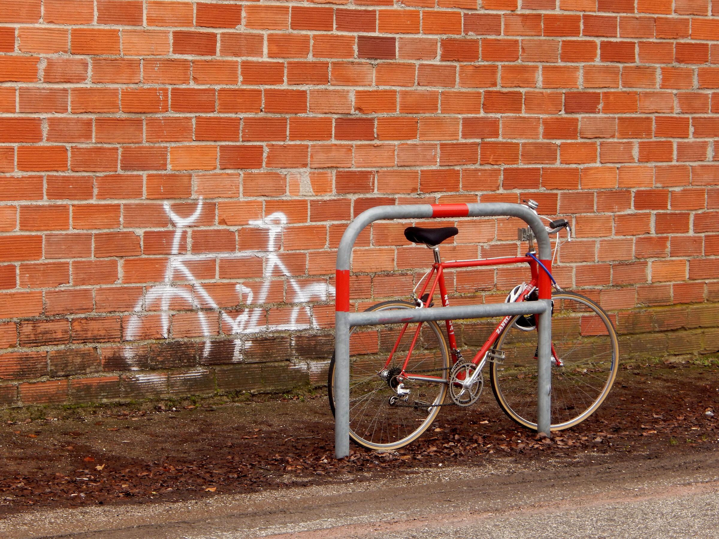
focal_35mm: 117
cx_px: 360
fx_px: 2430
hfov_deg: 16.8
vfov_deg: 12.7
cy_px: 270
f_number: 5.5
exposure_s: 1/30
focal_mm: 21
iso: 125
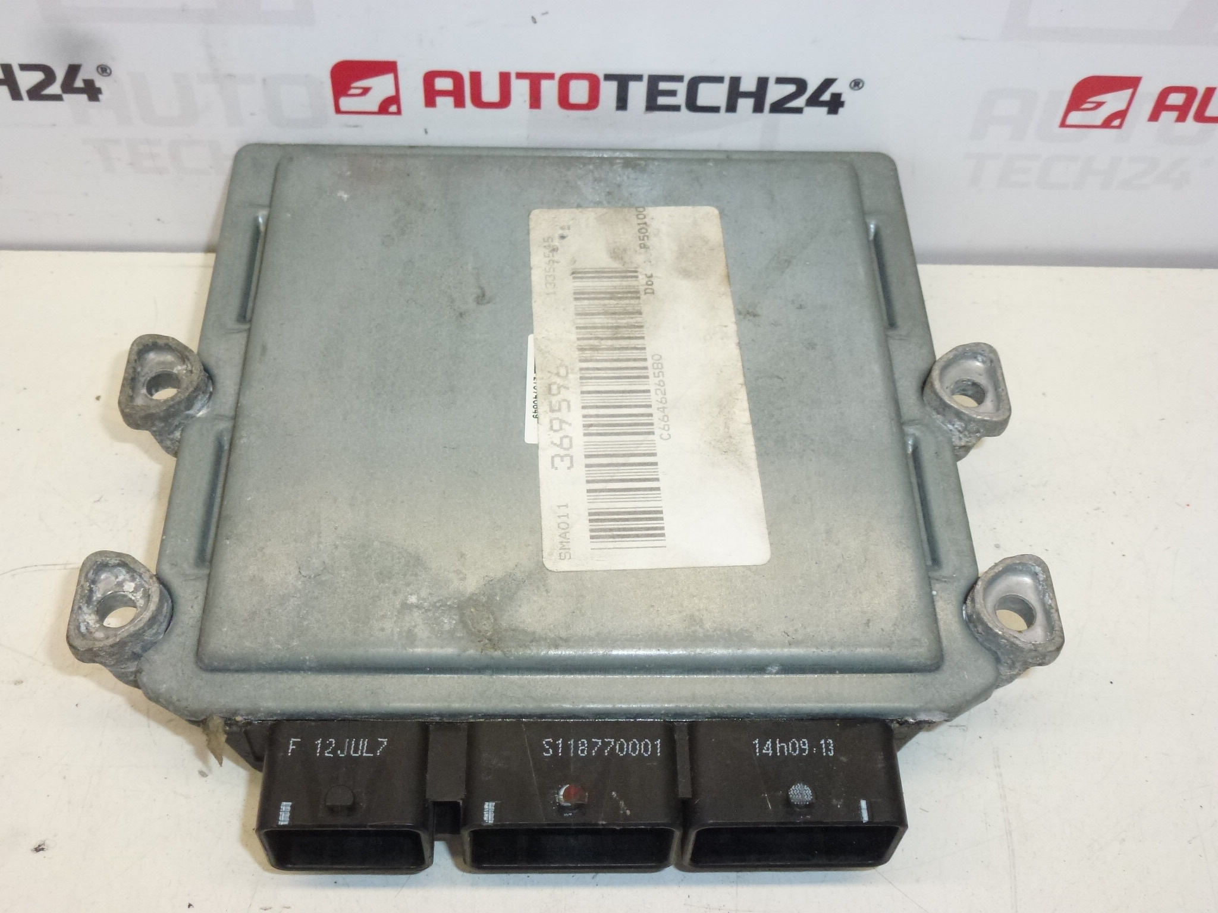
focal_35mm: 38
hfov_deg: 49.0
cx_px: 609
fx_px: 1337
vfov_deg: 37.7
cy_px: 456
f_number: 3.8
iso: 400
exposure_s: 1/320
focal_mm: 6.8
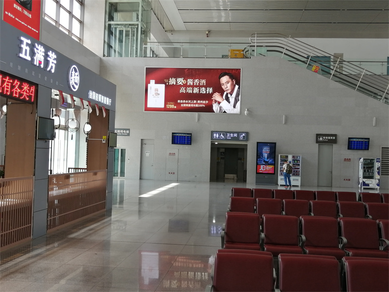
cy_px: 146
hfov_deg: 47.9
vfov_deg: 36.8
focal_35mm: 39
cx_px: 194
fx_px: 438
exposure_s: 1/100
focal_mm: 3.62
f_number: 1.8
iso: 50
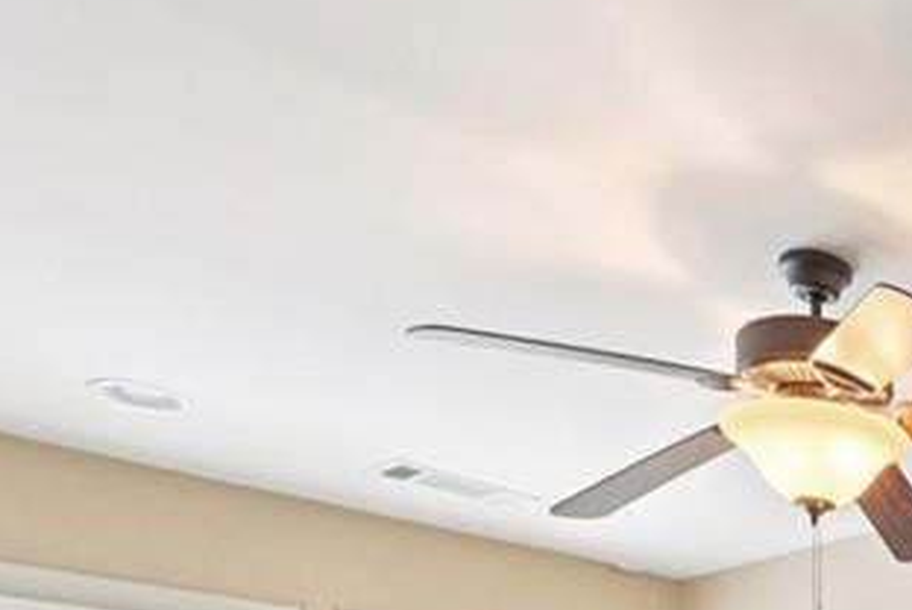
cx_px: 1211
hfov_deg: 31.7
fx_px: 1166
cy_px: 905
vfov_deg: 23.6
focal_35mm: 46
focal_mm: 14
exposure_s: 1/8
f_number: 8
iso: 320
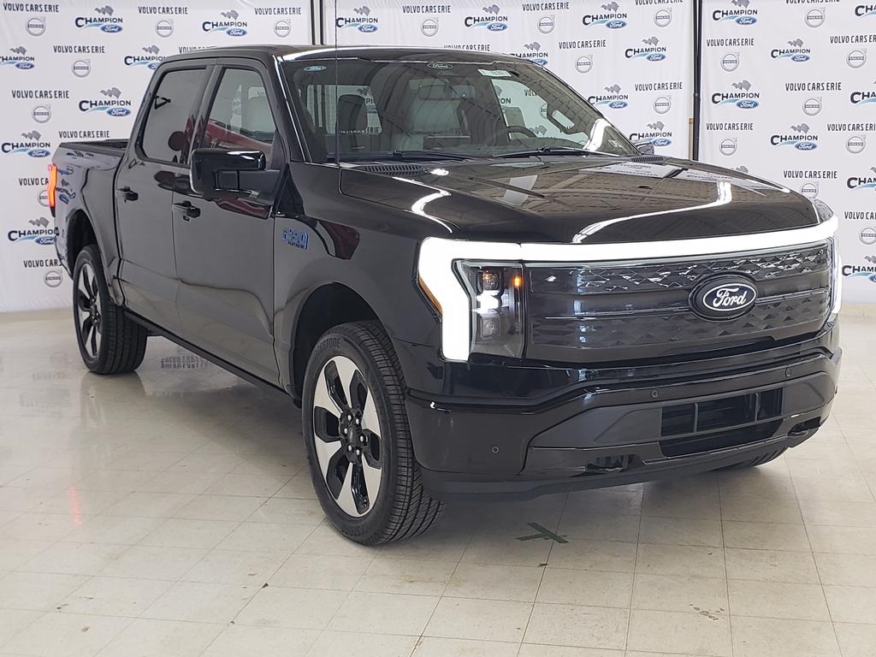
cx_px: 438
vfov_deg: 53.1
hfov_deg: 67.3
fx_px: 658
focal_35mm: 26
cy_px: 328
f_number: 2.4
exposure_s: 1/60
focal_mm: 4.3
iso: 160
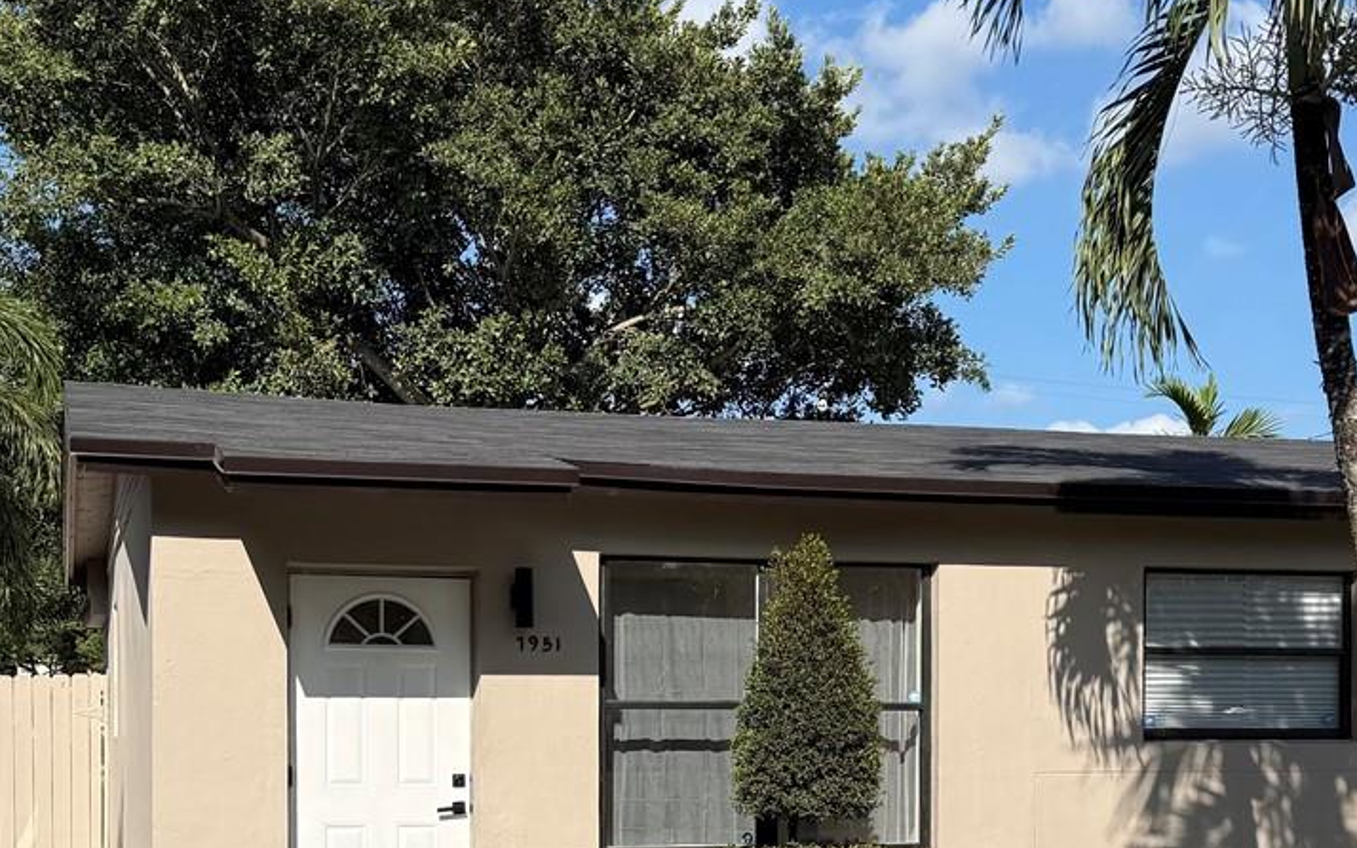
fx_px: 2108
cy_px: 751
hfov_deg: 35.7
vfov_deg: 22.2
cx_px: 696
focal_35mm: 57
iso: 80
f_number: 1.78
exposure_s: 1/4673
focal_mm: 6.76
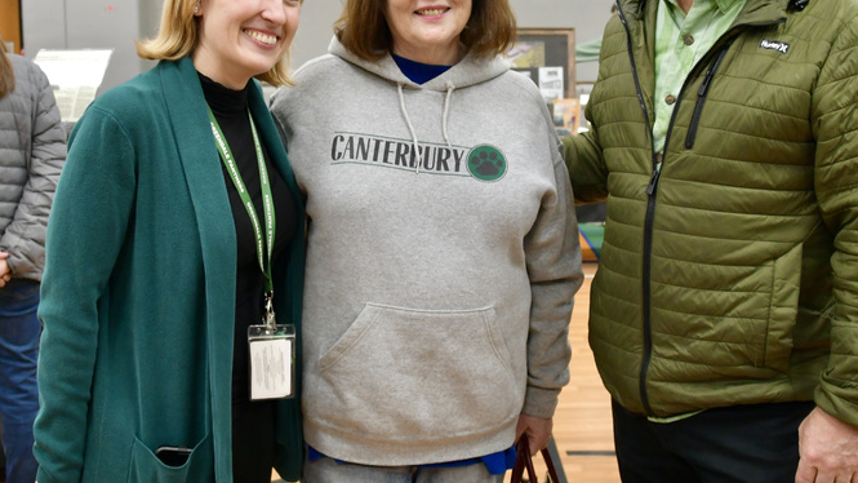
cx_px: 440
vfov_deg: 23.8
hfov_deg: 41.3
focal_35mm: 50
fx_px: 1137
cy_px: 138
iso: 1600
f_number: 3.8
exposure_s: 1/100
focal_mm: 21
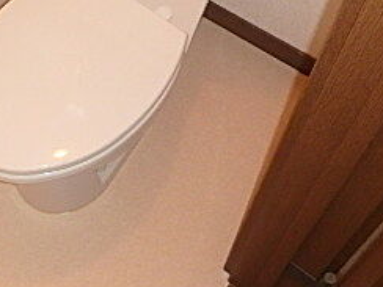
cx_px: 39
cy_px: -63
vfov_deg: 24.0
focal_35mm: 55
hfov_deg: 33.2
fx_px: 609
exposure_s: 1/30
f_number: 3.5
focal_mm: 3.7
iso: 400
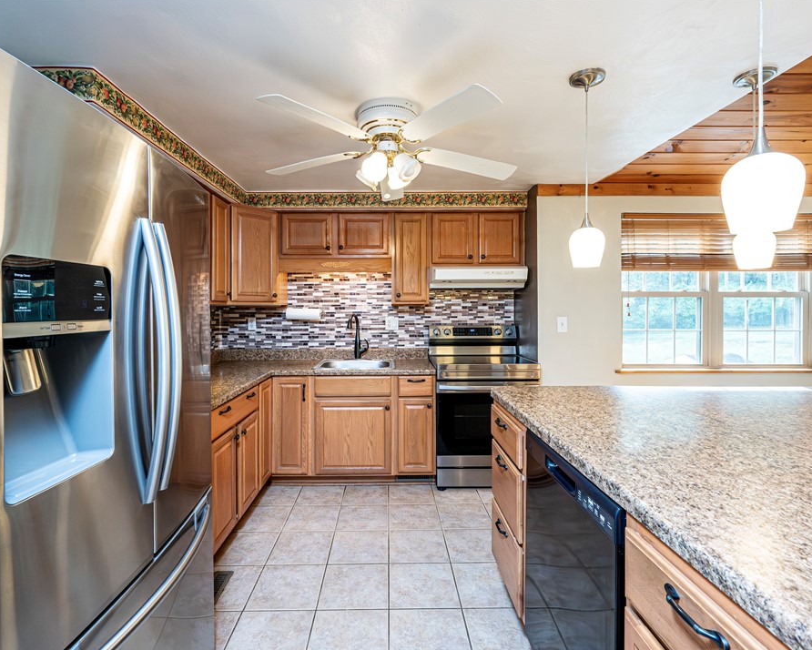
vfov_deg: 80.4
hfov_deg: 93.1
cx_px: 398
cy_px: 324
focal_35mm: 16
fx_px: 385
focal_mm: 14
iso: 4000
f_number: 8
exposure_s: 1/160
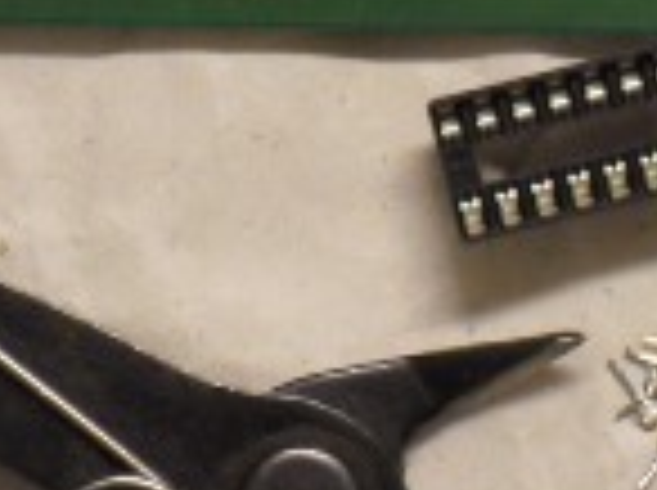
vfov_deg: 3.4
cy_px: 72
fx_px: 8148
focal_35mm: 430
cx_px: 675
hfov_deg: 4.6
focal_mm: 25
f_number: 5.8
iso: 400
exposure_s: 1/10
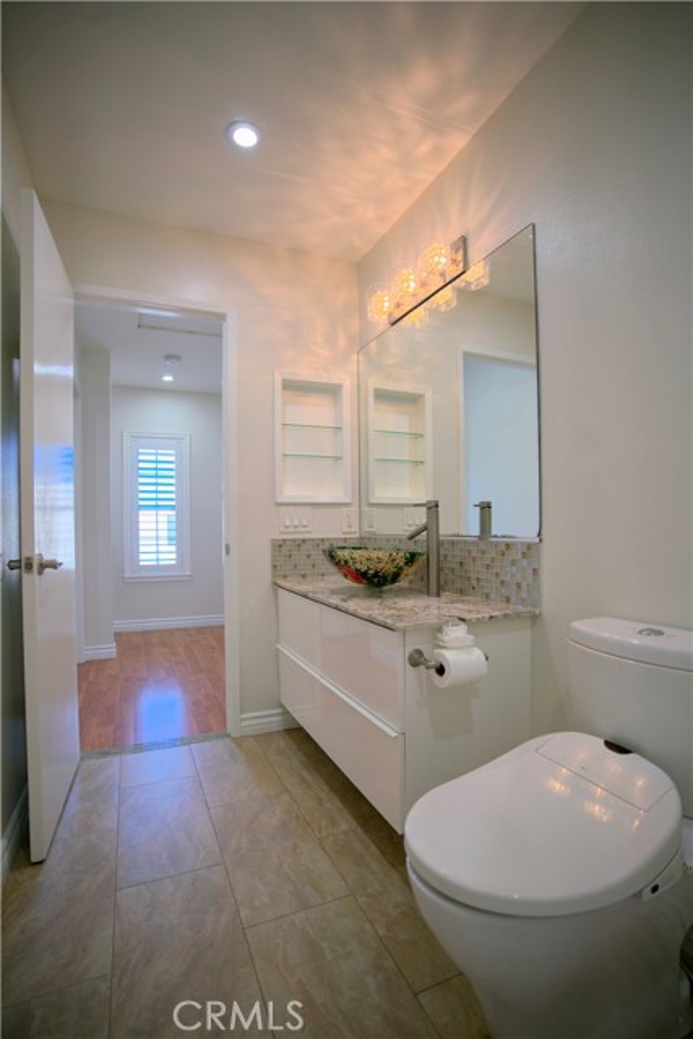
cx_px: 346
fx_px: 491
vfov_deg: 93.3
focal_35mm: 17
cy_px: 520
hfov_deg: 70.5
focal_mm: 17
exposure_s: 1/50
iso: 125
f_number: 2.8
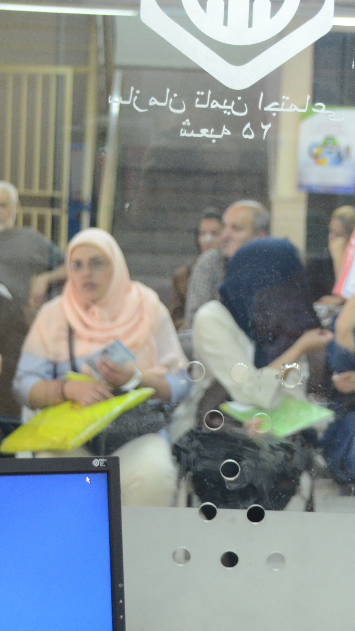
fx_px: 1992
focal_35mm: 119
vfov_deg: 18.0
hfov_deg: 10.2
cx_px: 226
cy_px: 306
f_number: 4.5
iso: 1600
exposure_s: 1/60
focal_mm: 36
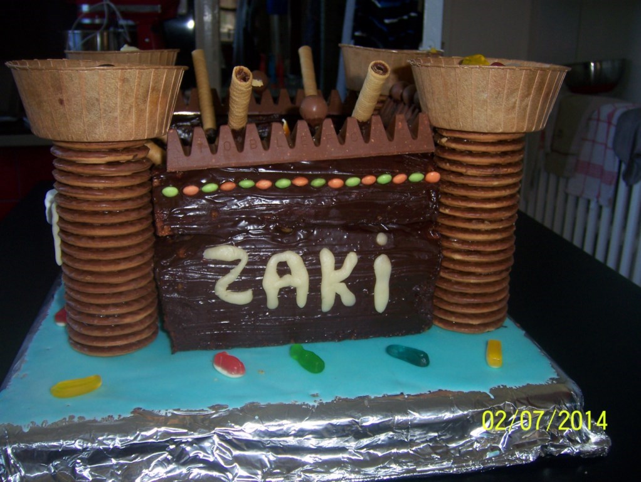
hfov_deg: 51.3
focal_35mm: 36
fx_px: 667
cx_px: 320
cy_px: 241
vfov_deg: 39.7
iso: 100
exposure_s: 1/60
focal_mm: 6
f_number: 2.8
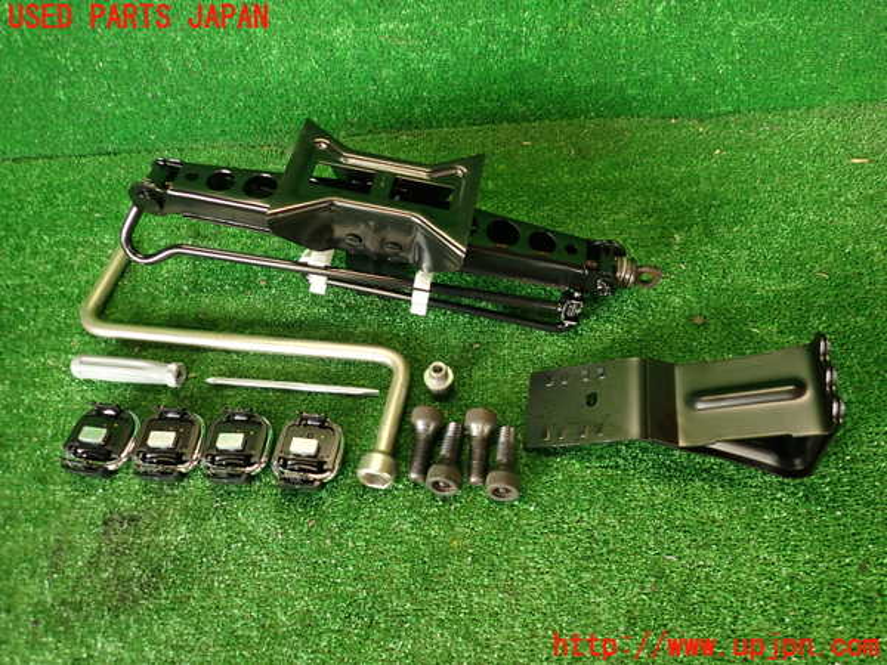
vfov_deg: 54.9
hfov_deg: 69.4
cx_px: 444
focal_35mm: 25
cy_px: 332
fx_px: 641
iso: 200
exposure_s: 1/50
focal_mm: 4.5
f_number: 2
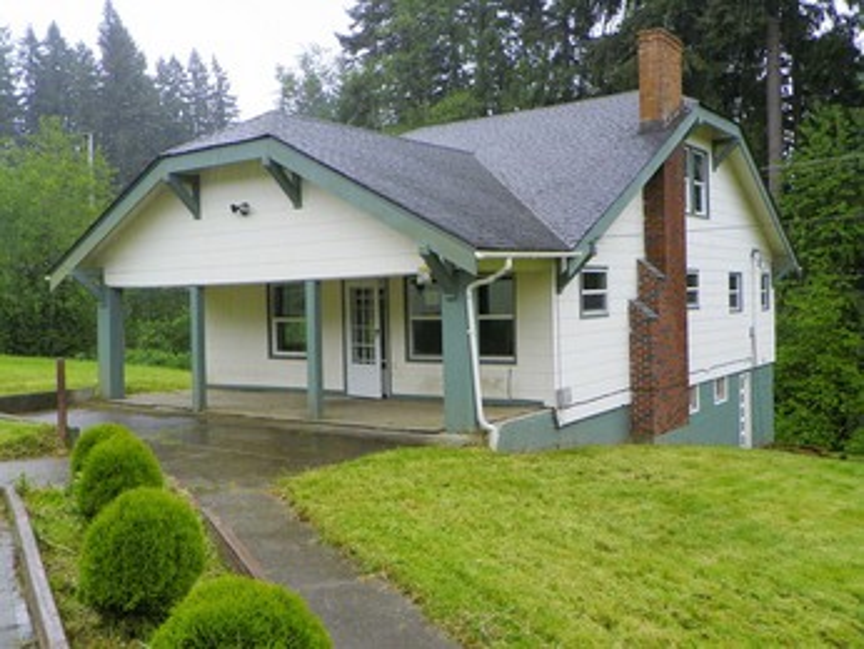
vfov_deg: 40.7
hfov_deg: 52.6
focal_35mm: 35
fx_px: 874
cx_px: 432
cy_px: 324
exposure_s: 1/80
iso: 64
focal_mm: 6.2
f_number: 3.2
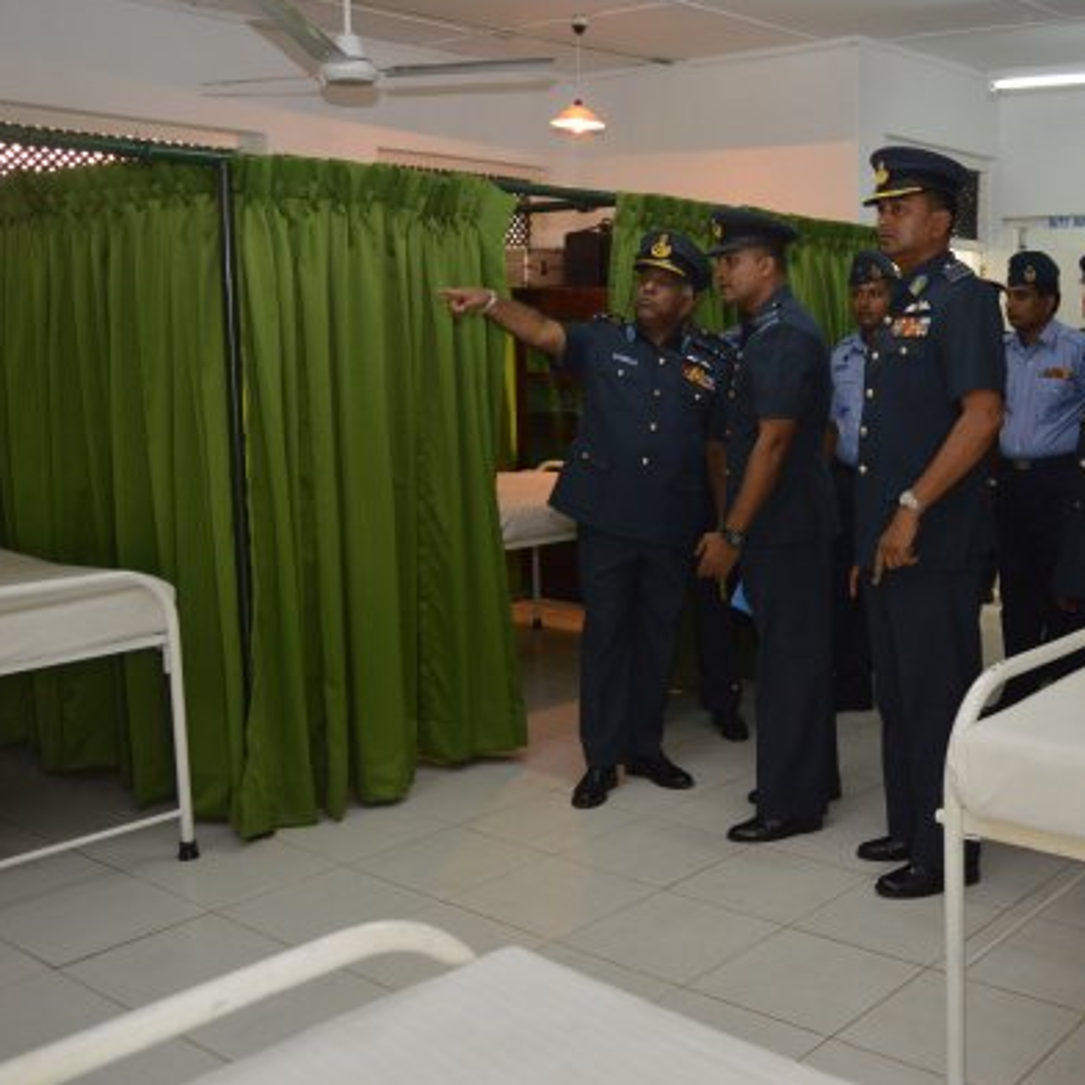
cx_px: 803
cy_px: 541
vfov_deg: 47.2
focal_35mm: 35
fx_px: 1241
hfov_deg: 45.7
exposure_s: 1/60
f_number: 3.5
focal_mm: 18
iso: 720
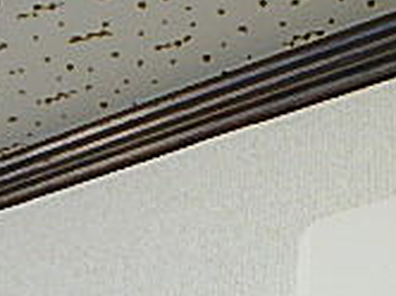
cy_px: 418
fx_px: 925
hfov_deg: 23.4
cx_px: 370
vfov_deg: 16.8
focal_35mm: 81
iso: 200
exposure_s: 1/40
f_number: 3.5
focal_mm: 3.7
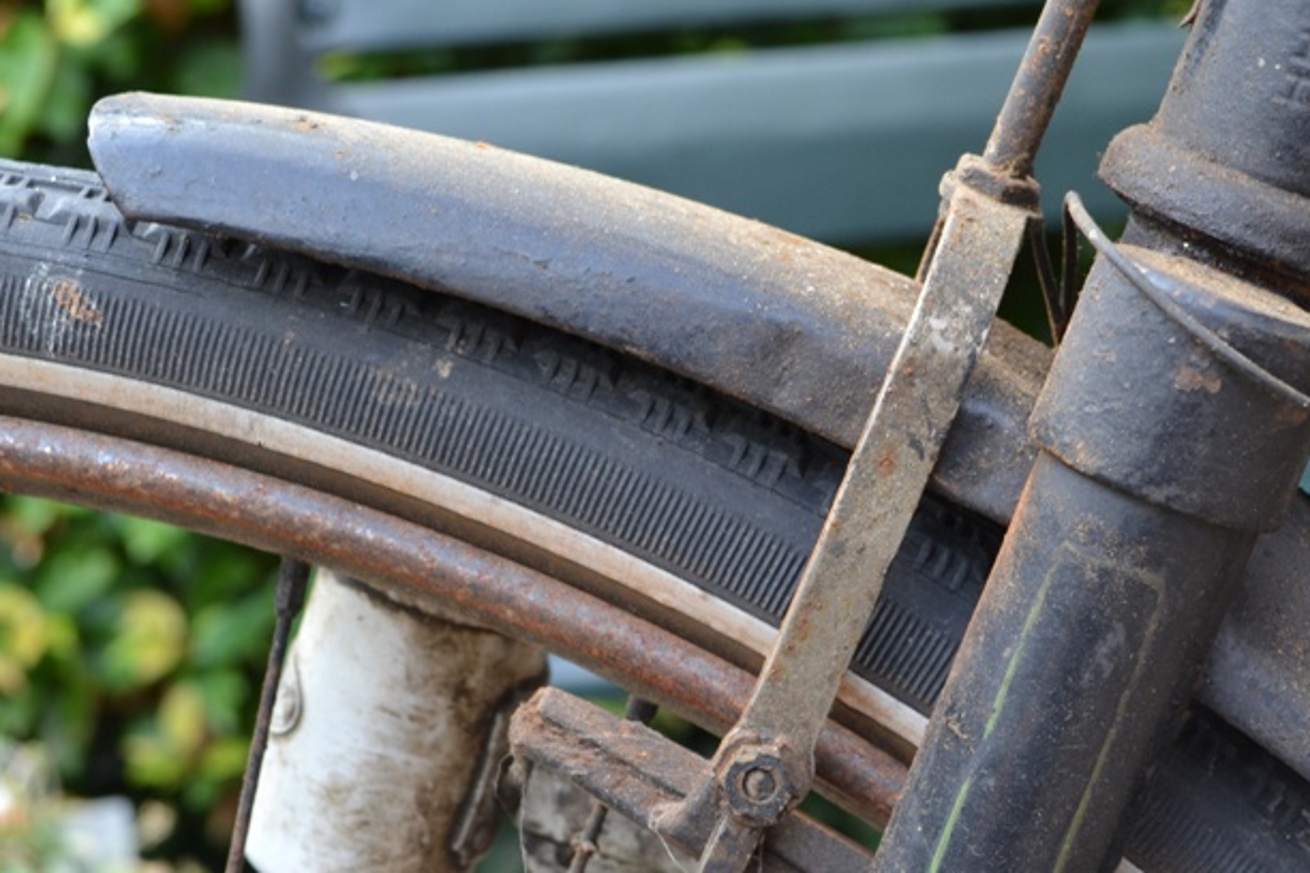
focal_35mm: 88
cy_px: 575
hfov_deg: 23.1
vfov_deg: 15.5
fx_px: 3196
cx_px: 833
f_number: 7.1
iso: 400
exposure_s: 1/60
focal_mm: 35
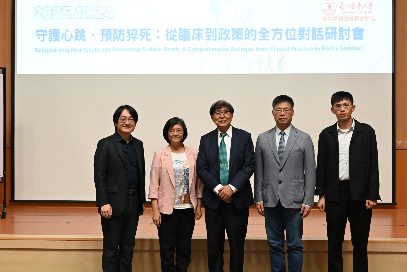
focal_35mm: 53
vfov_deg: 25.5
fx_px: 599
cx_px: 184
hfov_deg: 37.5
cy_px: 122
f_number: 5.3
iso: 3200
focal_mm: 47
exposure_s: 1/80
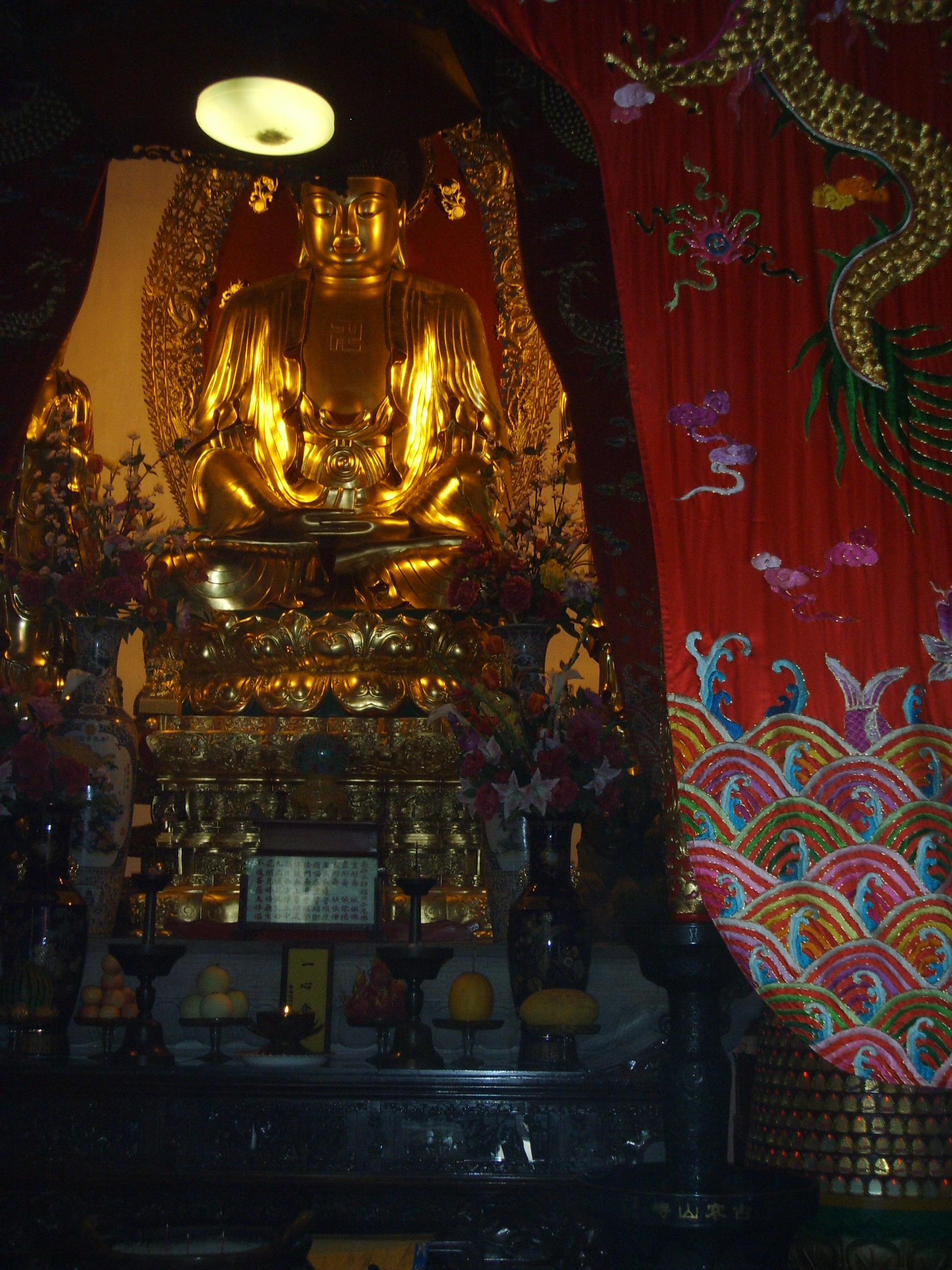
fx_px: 1833
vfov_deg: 38.2
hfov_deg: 29.1
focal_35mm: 50
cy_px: 635
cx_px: 476
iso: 138
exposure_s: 1/45
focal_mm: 8.8
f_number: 3.8
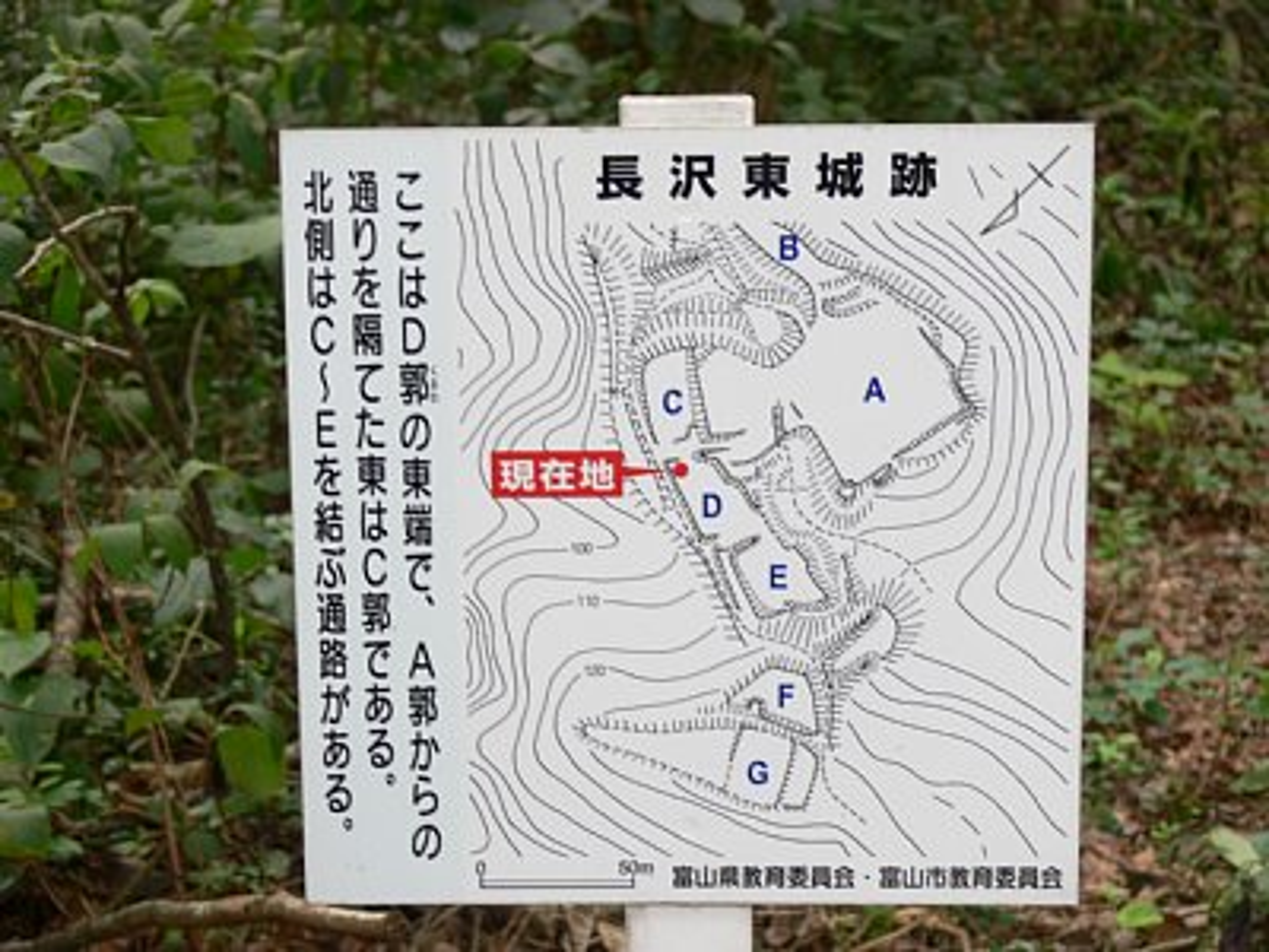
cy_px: 476
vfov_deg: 20.4
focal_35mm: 72
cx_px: 634
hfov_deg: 27.0
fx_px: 2639
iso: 80
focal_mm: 15.2
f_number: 3.2
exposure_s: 1/30
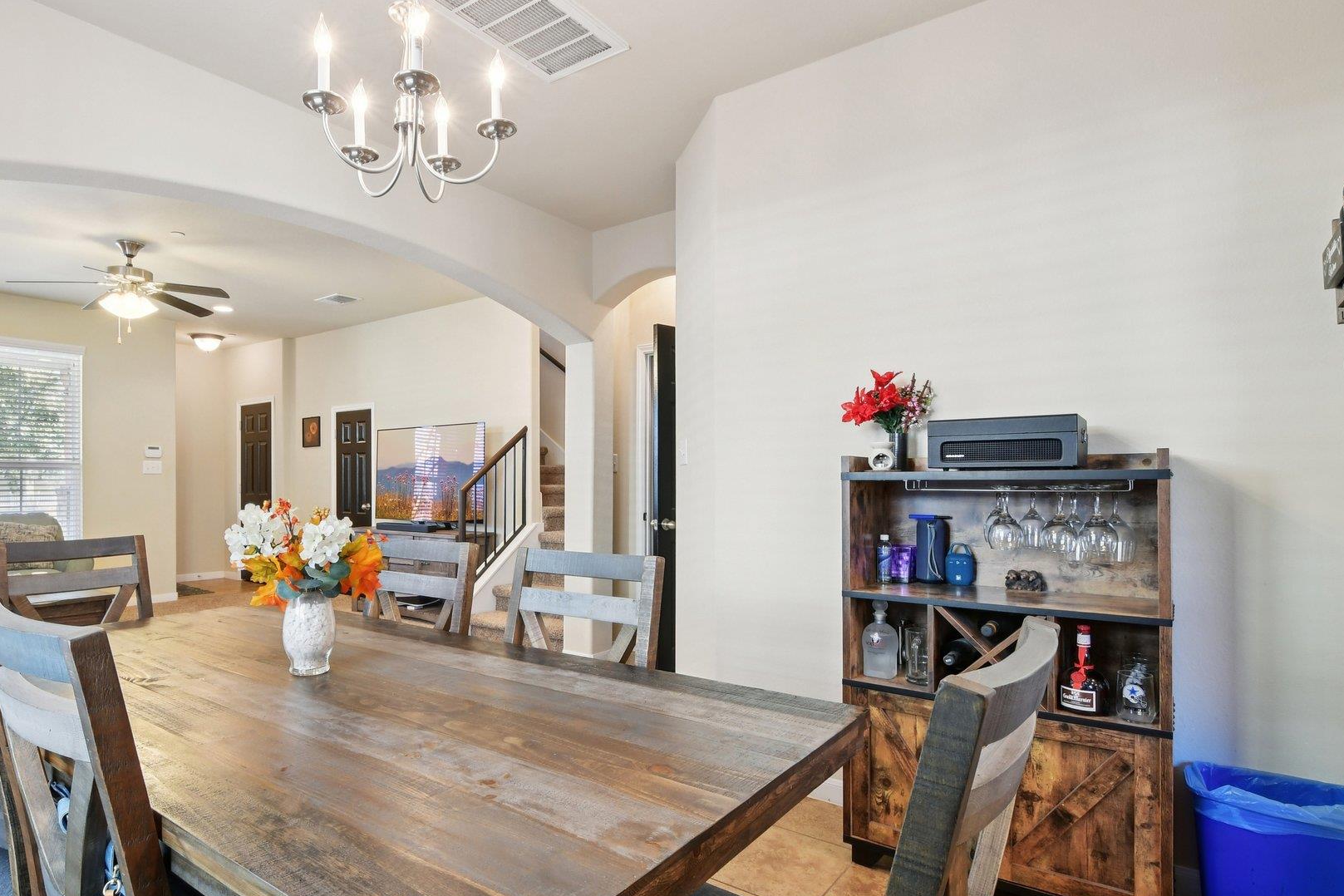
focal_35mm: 19
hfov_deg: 86.3
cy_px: 447
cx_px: 571
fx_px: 709
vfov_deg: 64.6
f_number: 8
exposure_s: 1/8
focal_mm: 10
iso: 400
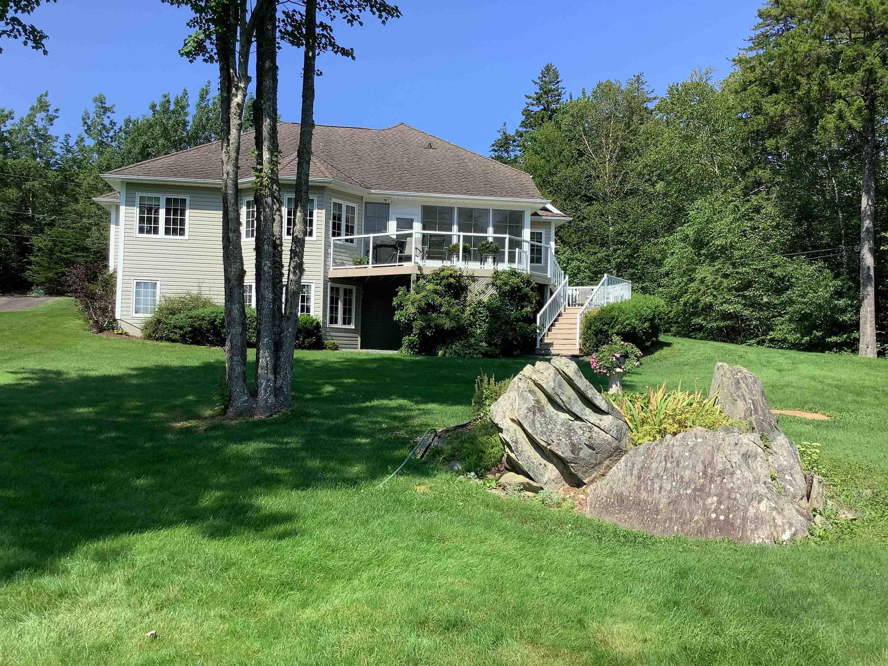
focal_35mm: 31
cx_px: 444
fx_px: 795
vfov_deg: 45.4
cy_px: 333
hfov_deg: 58.4
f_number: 2.4
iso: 25
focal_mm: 3.3
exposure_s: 1/754
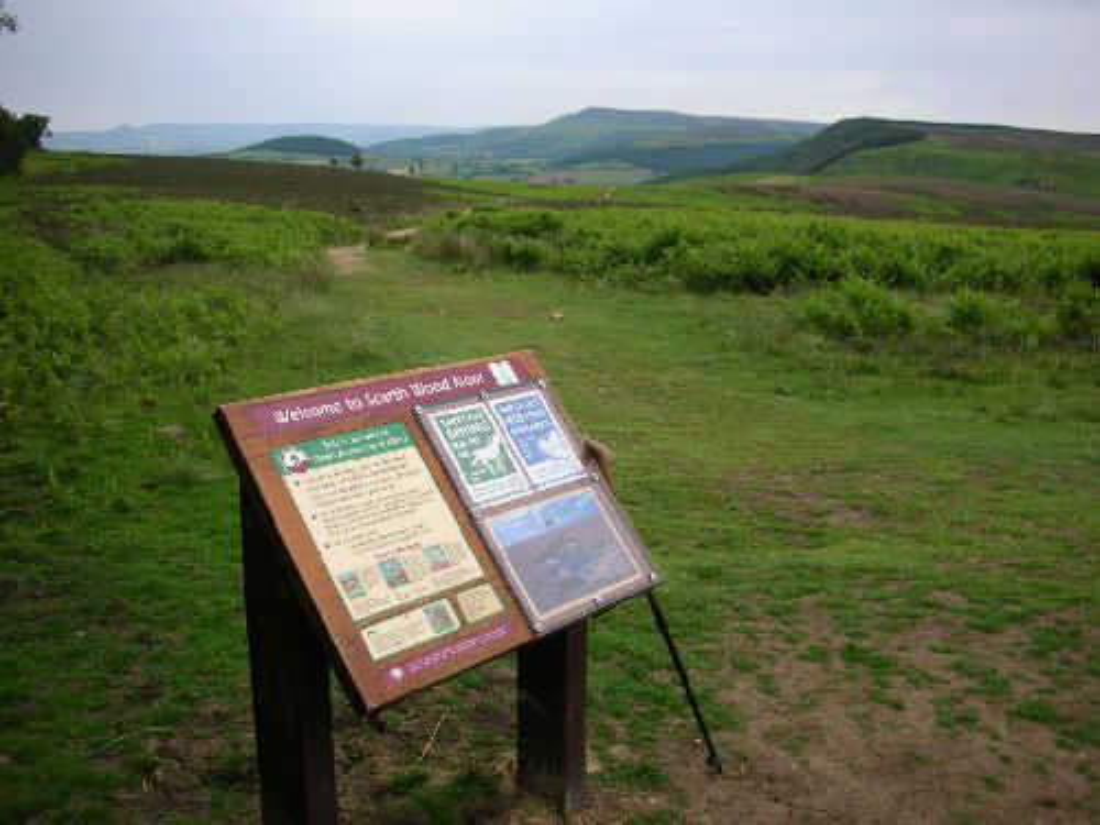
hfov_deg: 52.6
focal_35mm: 35
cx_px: 550
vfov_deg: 40.7
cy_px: 412
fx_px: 1112
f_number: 8.5
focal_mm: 5.8
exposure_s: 1/32.6
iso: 50
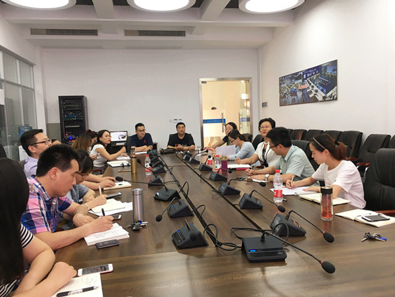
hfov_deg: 61.7
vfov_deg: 48.2
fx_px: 331
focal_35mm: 29
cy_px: 148
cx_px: 198
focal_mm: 4.15
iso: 64
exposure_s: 1/33
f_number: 2.2
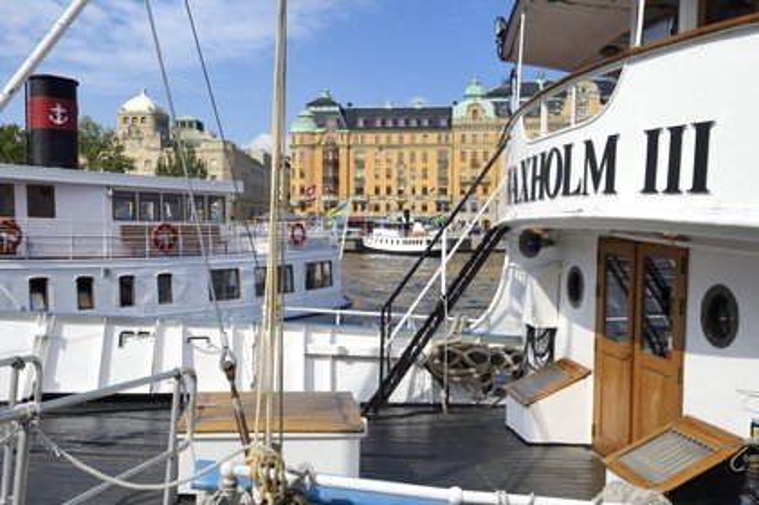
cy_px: 252
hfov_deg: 55.8
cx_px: 380
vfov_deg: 38.8
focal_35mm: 34
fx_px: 716
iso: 200
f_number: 14
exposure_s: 1/320
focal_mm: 34
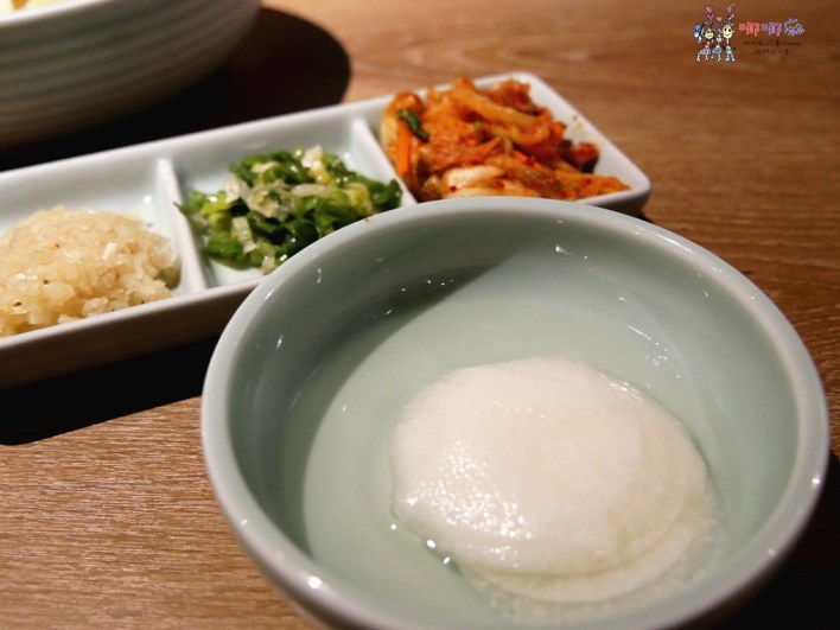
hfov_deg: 54.0
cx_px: 420
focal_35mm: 34
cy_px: 315
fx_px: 825
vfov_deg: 41.8
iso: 2000
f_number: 3.7
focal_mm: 17
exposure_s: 1/50
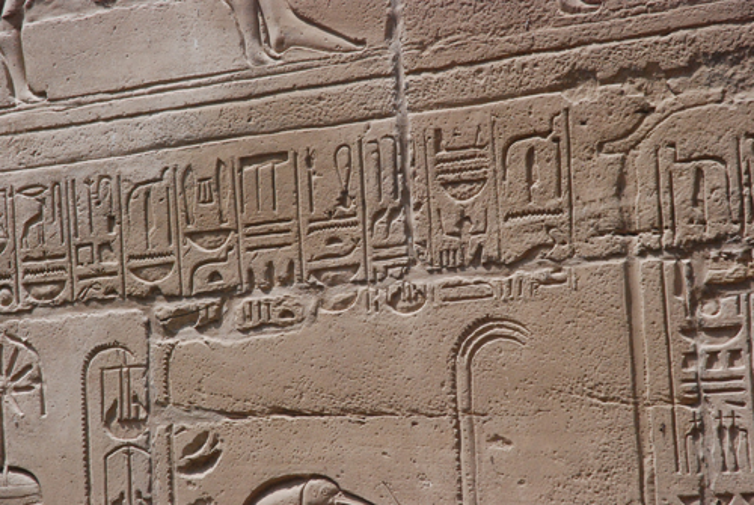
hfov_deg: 19.4
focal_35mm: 105
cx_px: 377
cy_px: 252
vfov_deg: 13.1
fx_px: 2202
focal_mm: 70
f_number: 8
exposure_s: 1/750
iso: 1600
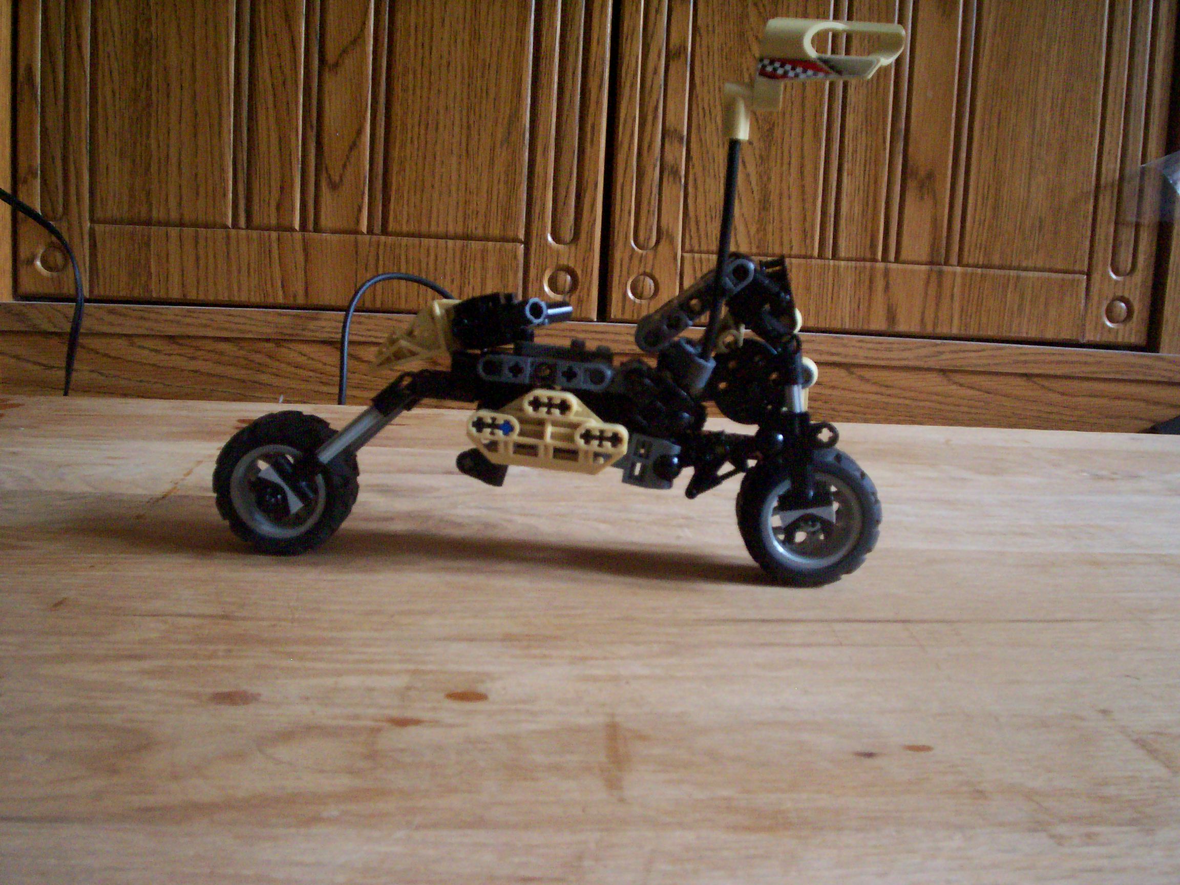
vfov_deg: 39.7
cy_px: 442
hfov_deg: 51.4
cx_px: 590
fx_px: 1227
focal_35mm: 36
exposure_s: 1/8
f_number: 4.5
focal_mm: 5.9
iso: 332
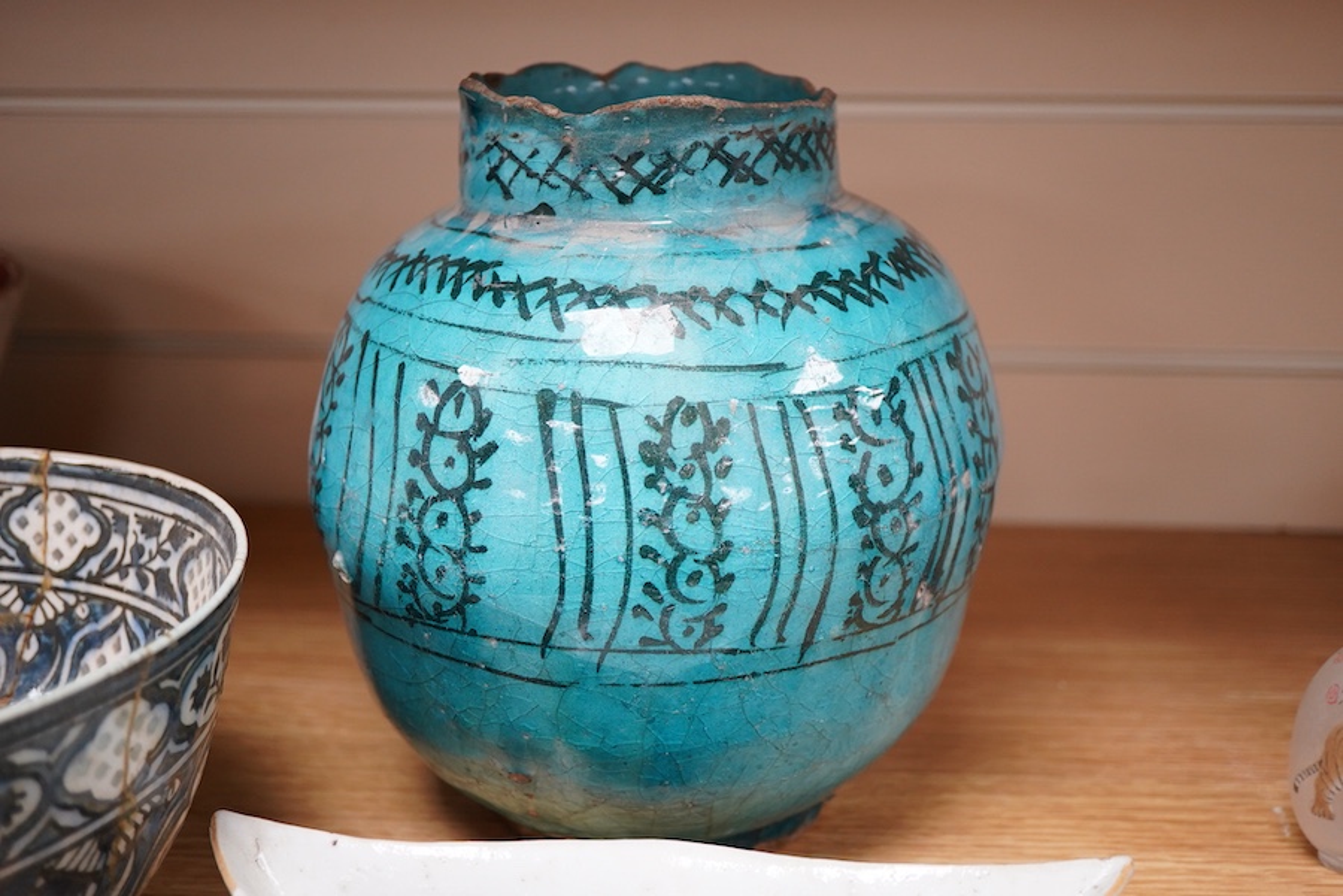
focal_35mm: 45
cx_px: 672
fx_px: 1679
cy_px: 448
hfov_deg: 43.6
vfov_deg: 29.9
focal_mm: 30
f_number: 4.5
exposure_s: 1/125
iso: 1250
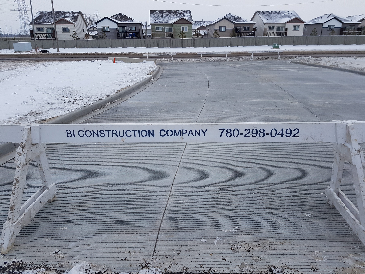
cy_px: 137
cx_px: 182
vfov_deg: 53.1
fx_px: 274
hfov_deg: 67.3
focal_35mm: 26
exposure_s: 1/483
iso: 40
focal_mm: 4.2
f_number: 1.7
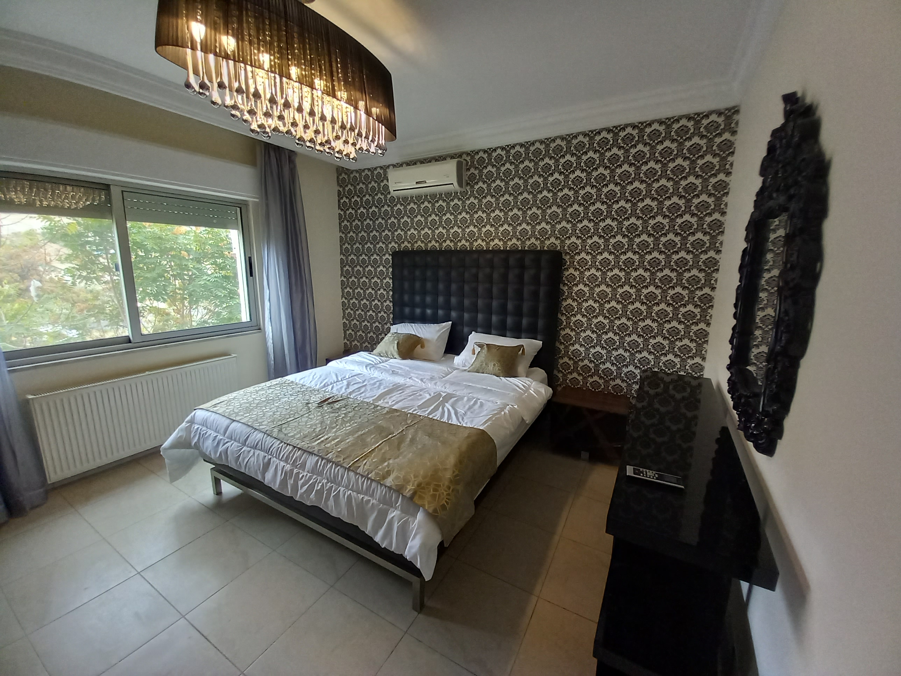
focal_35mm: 13
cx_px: 450
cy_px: 338
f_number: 2.2
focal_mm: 1.13
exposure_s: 1/60
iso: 160
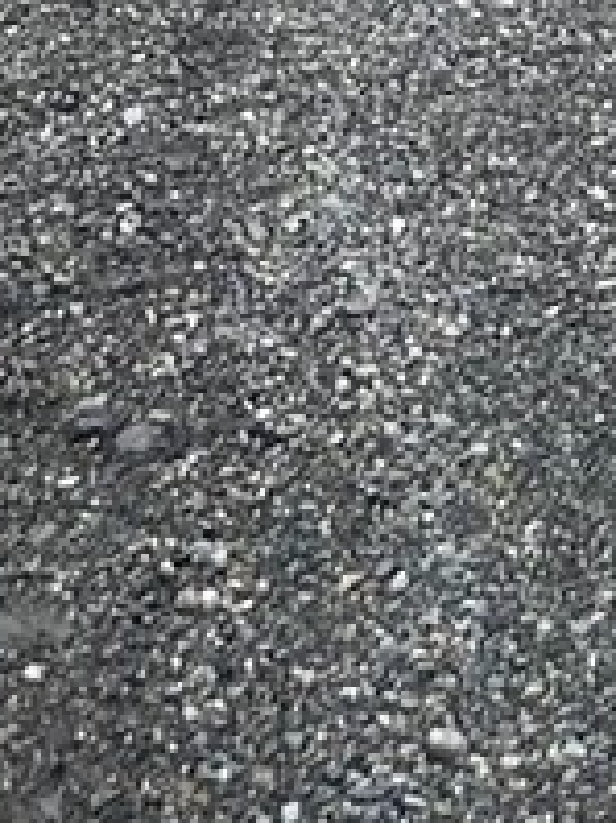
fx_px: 4133
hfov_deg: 8.2
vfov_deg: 8.7
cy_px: -1894
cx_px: 1116
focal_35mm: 174
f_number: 1.78
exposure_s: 1/659
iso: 80
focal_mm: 6.86
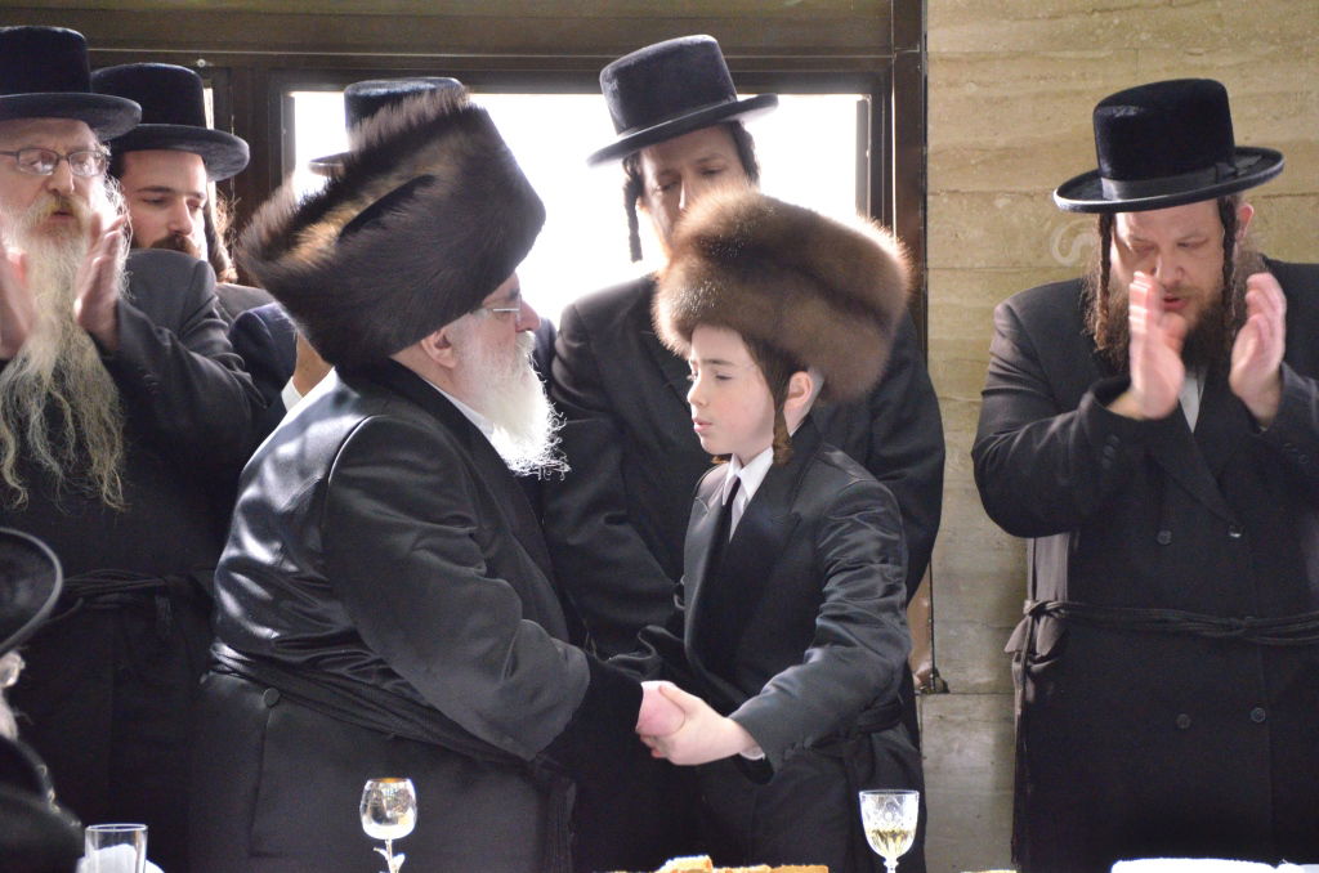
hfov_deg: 7.2
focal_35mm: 285
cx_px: 660
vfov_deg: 4.8
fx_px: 10419
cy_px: 436
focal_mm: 190
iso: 3200
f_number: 5.6
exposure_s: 1/160
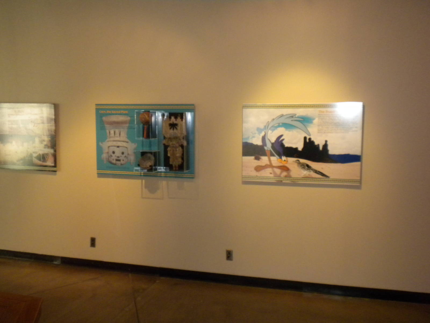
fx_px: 460
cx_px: 215
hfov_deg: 50.1
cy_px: 162
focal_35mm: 37
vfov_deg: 38.7
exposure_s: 1/31.2
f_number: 3.5
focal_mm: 6.6
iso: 400
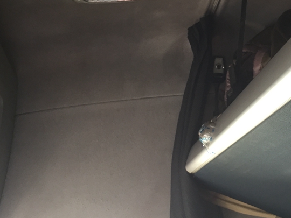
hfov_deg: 34.1
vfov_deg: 26.4
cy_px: 75
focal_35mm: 55
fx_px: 462
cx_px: 224
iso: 100
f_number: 2.2
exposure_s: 1/33
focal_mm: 4.15
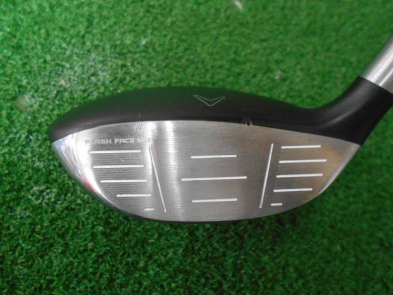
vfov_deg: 53.1
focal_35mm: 26
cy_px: 148
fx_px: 295
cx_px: 196
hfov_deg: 67.3
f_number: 3.2
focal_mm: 4.6
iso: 800
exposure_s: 1/60
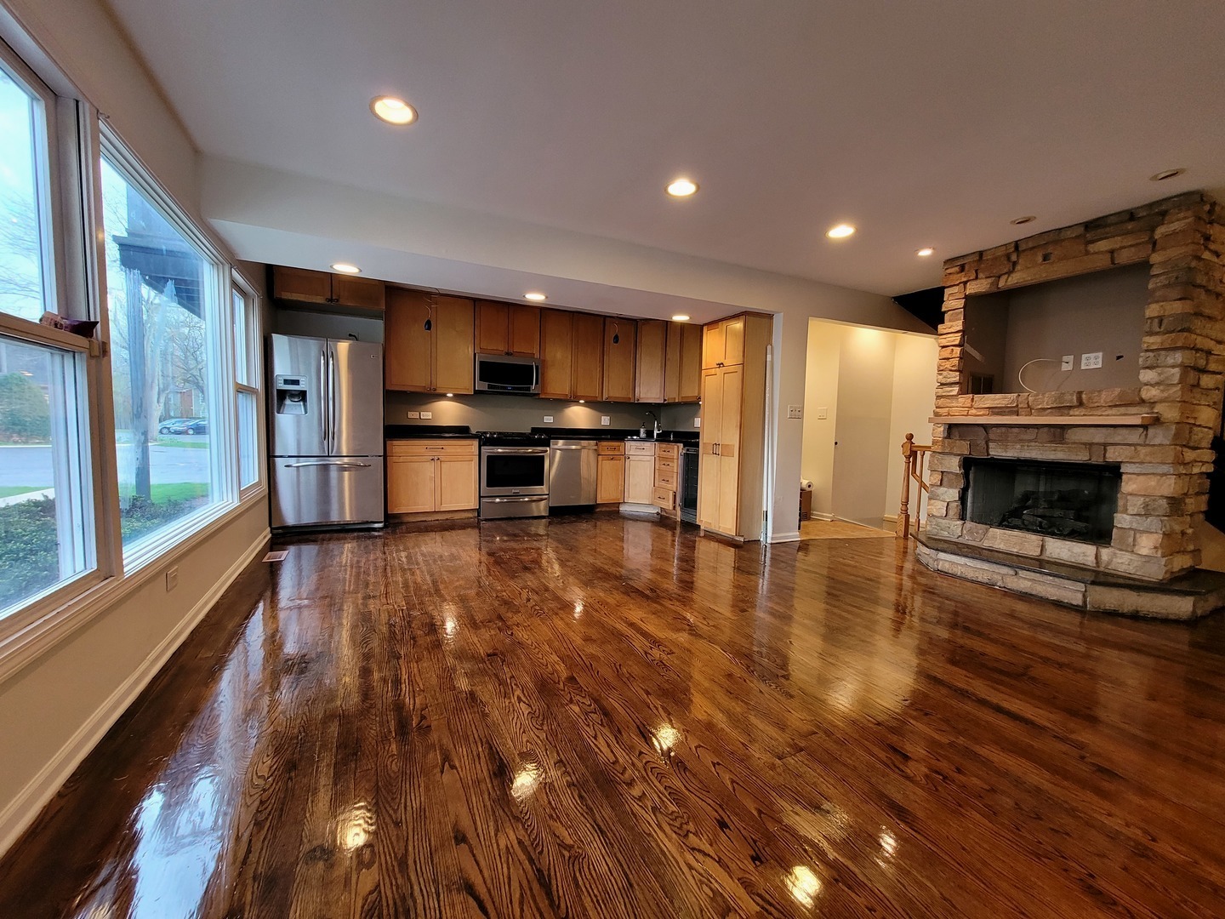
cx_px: 612
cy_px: 460
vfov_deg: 89.9
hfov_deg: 106.2
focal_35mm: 13
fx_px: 460
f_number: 2.2
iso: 320
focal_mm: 2.2
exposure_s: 1/60
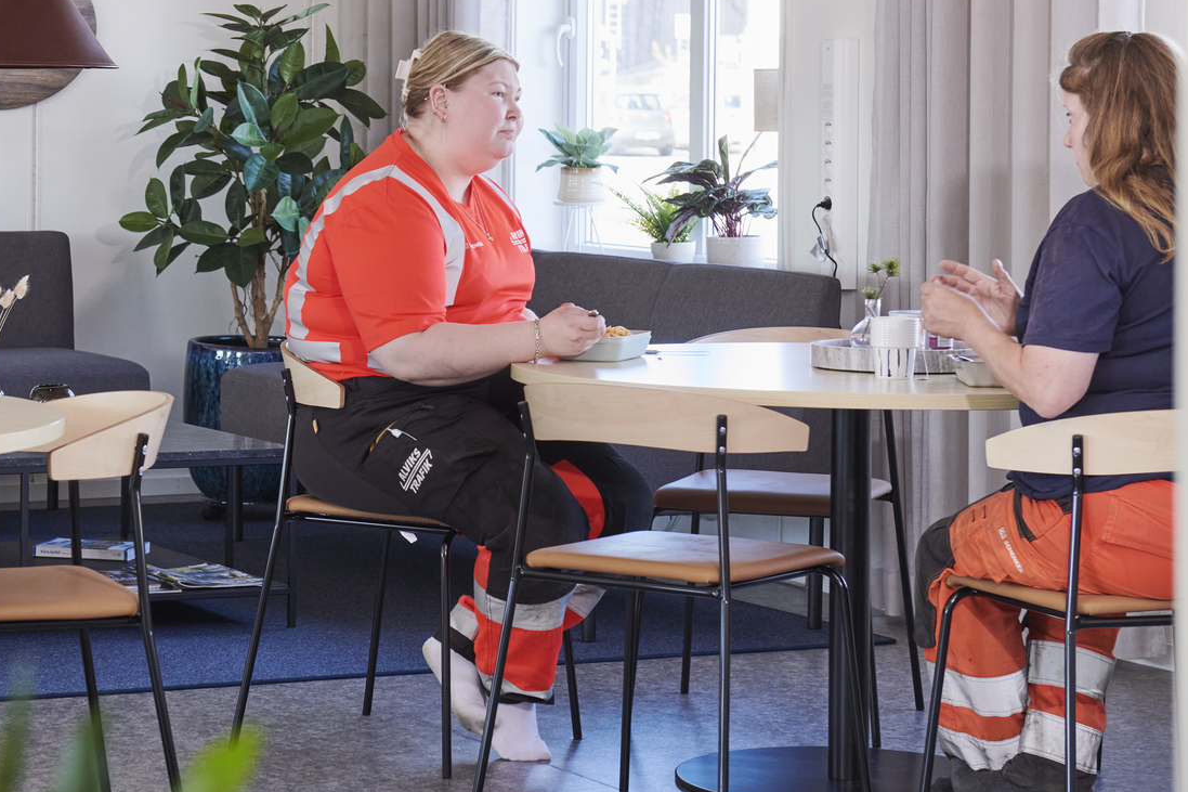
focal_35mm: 105
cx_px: 232
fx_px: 3464
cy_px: 334
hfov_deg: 19.3
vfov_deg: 13.0
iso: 640
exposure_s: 1/80
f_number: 5
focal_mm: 60
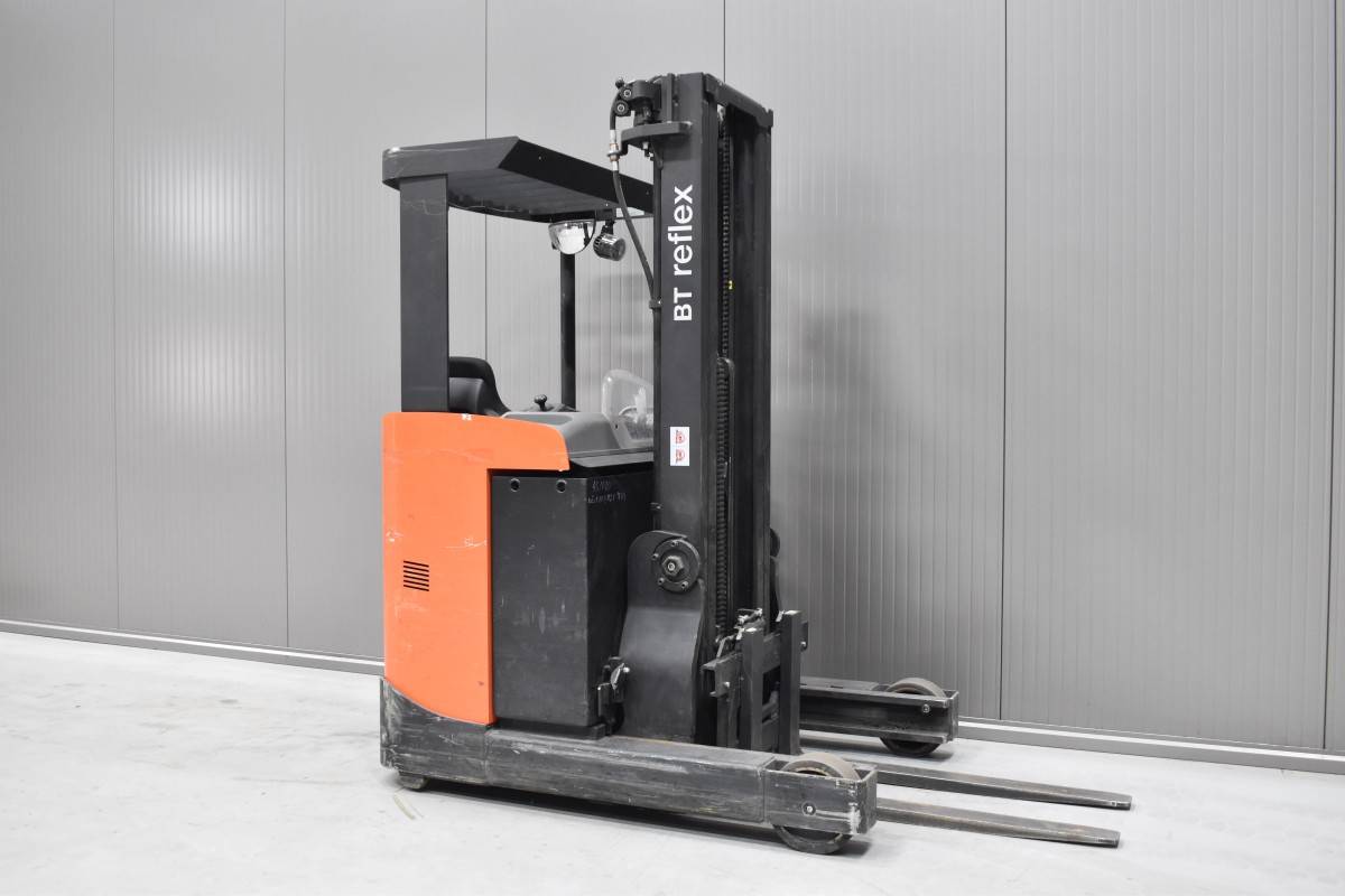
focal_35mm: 34
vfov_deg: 38.4
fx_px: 1289
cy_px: 448
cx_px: 672
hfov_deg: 55.1
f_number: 5
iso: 1600
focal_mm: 23
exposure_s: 1/30
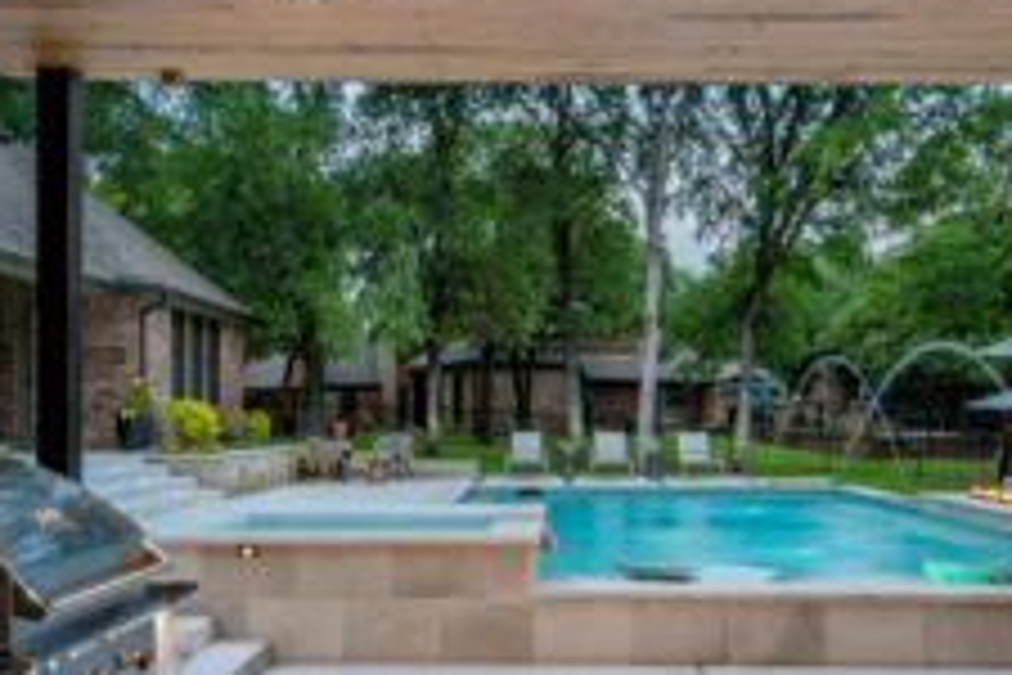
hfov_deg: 46.3
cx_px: 562
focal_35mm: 42
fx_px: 1181
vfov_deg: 31.8
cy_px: 392
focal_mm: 21
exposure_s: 1/1.25
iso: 100
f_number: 8
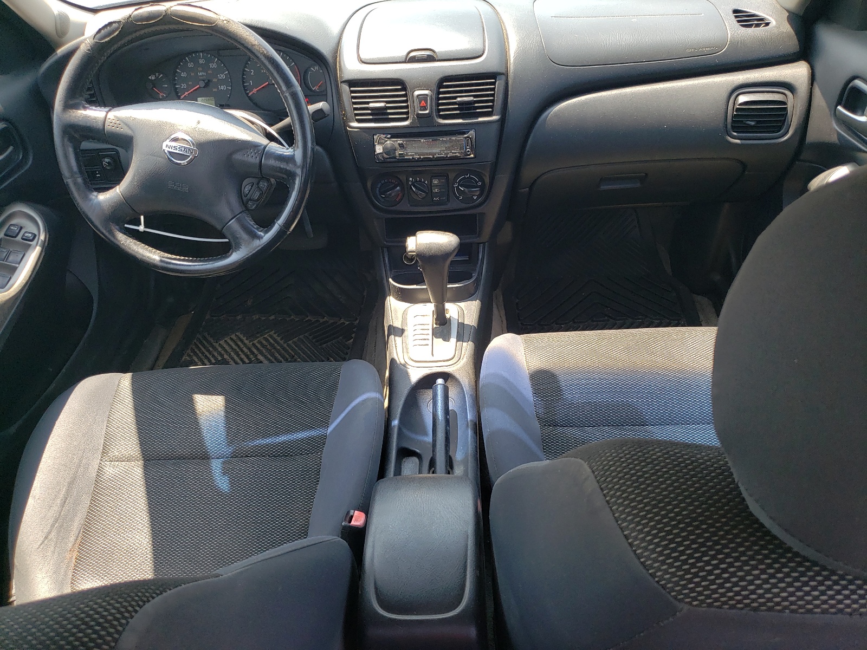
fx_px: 651
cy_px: 325
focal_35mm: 26
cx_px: 434
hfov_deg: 67.3
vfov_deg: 53.1
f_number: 1.5
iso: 50
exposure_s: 1/270
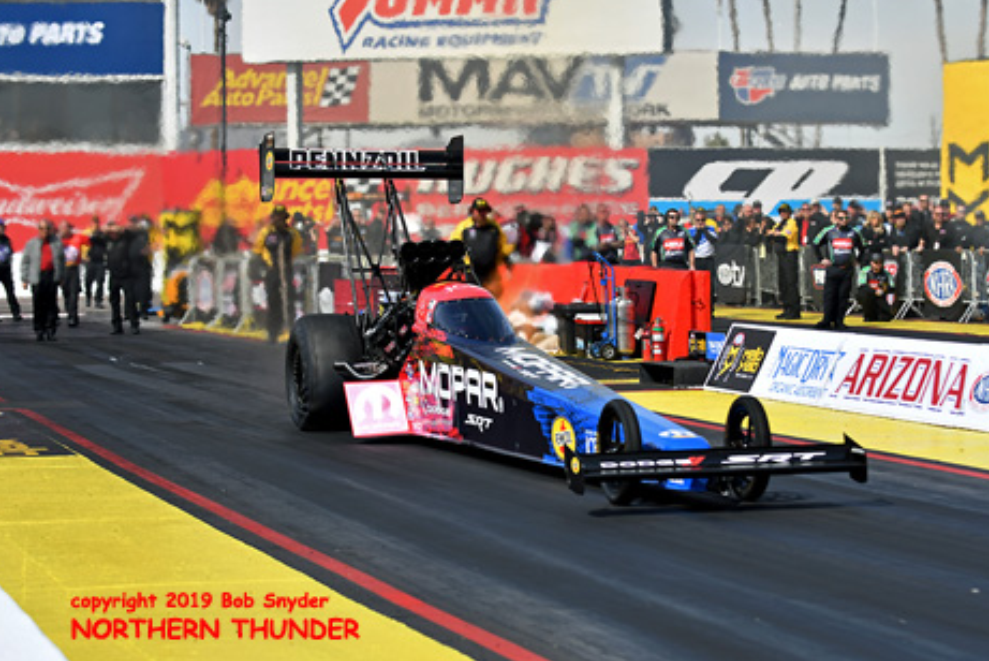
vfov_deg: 12.0
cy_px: 350
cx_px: 506
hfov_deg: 17.9
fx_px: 3134
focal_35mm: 114
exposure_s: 1/2500
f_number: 5.6
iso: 160
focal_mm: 70
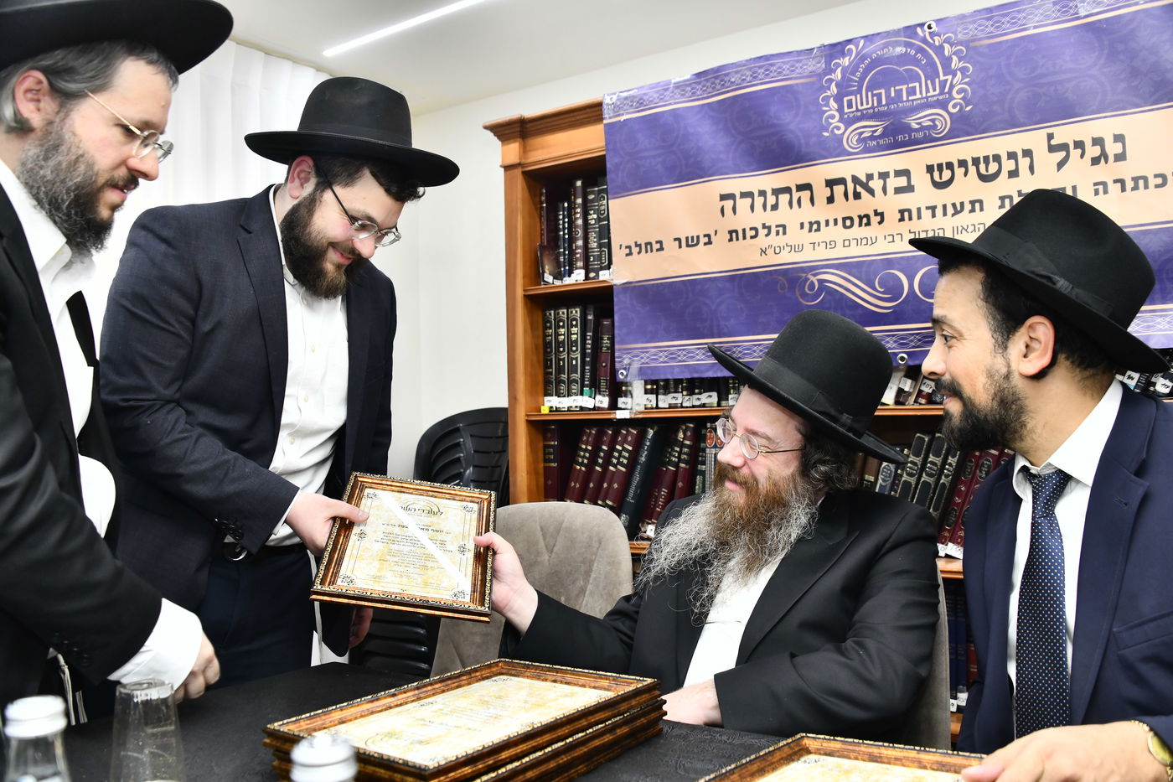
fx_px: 1042
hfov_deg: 58.7
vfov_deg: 41.1
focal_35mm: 32
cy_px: 391
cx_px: 586
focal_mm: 32
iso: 1000
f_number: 5.6
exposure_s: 1/125
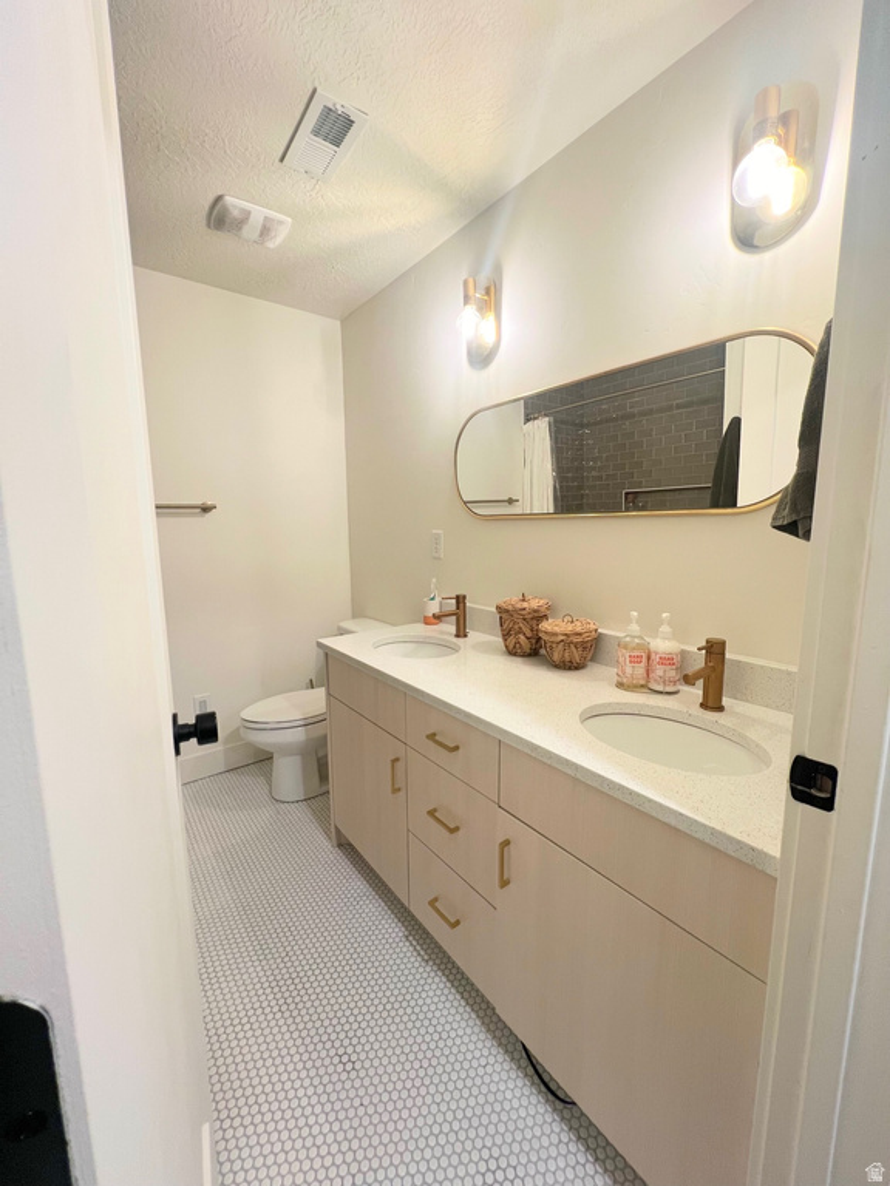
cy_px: 593
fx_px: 446
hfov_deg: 89.9
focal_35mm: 13
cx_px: 445
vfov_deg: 106.2
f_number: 1.8
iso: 125
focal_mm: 1.57
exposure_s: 1/60
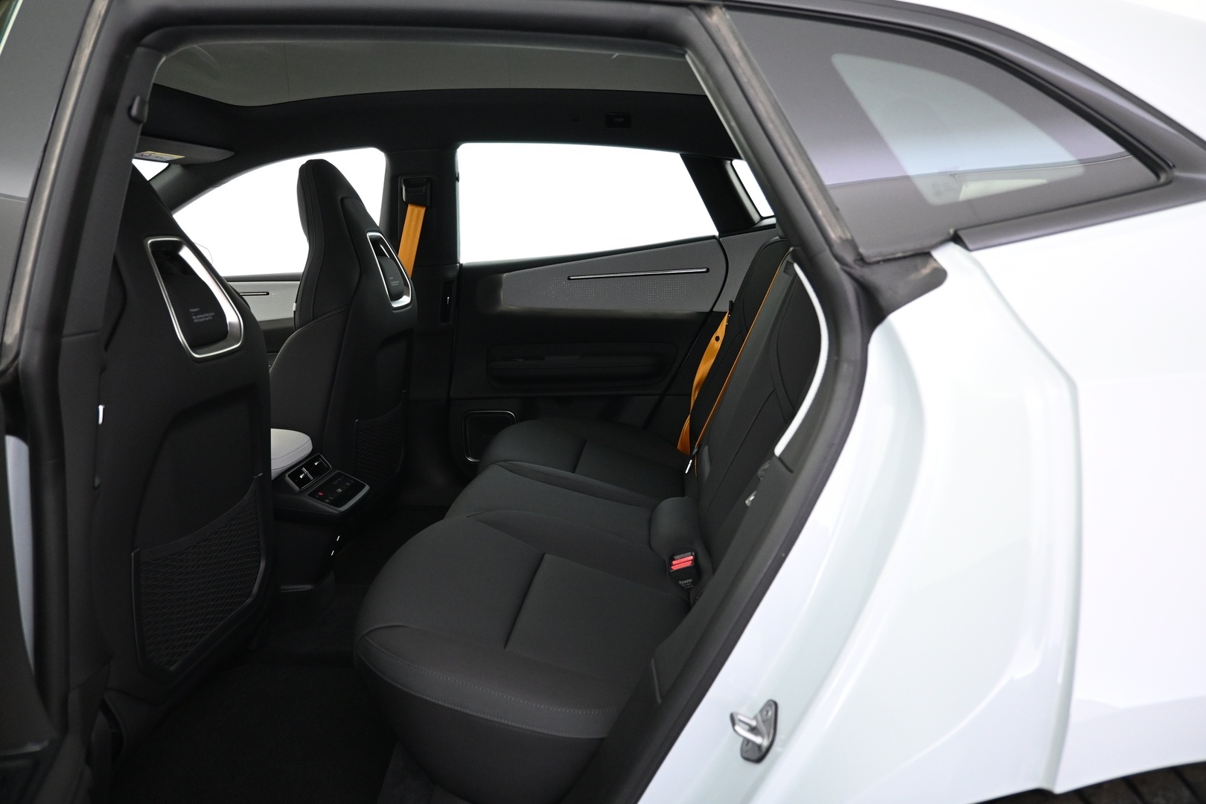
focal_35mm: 24
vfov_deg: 53.1
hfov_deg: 73.7
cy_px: 402
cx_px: 603
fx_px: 804
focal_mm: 16
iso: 1600
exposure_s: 1/25
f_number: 3.5
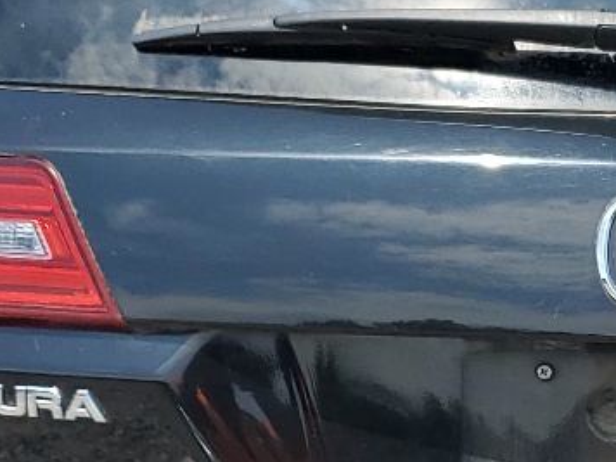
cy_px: 369
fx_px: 2082
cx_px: 685
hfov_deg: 16.3
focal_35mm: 117
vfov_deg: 12.6
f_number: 1.5
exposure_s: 1/3333
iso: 50
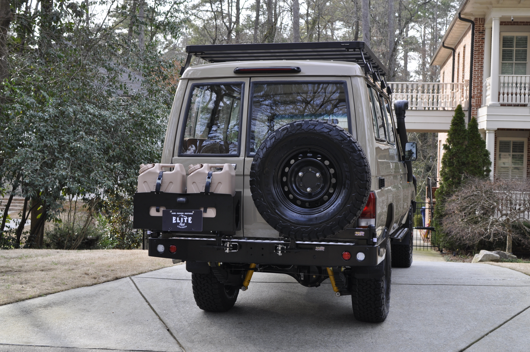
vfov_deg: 25.7
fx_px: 772
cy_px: 176
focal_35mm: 52
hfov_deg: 37.9
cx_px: 265
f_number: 5.6
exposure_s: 1/125
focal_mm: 35
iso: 220
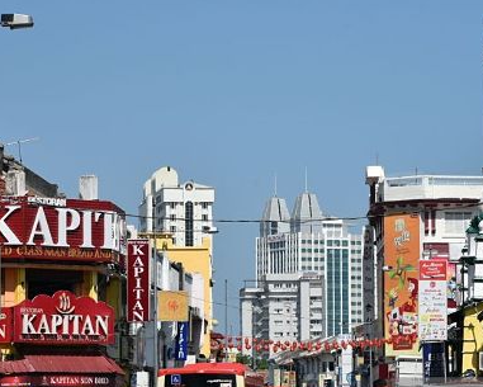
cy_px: 306
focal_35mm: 218
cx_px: 299
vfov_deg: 7.1
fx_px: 3117
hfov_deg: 8.9
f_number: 10
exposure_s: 1/500
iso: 200
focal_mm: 120
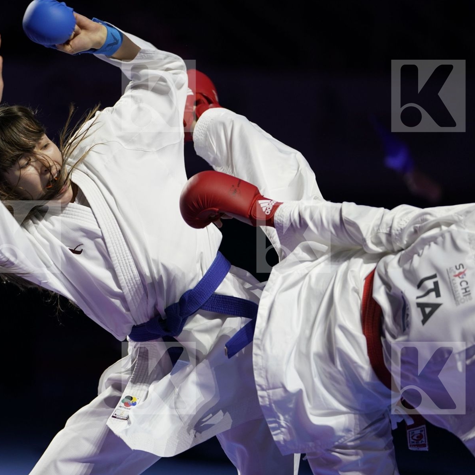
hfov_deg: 7.8
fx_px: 3462
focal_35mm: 223
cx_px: 159
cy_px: 237
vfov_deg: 7.8
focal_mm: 174
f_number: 2.8
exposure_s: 1/1000
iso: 1250
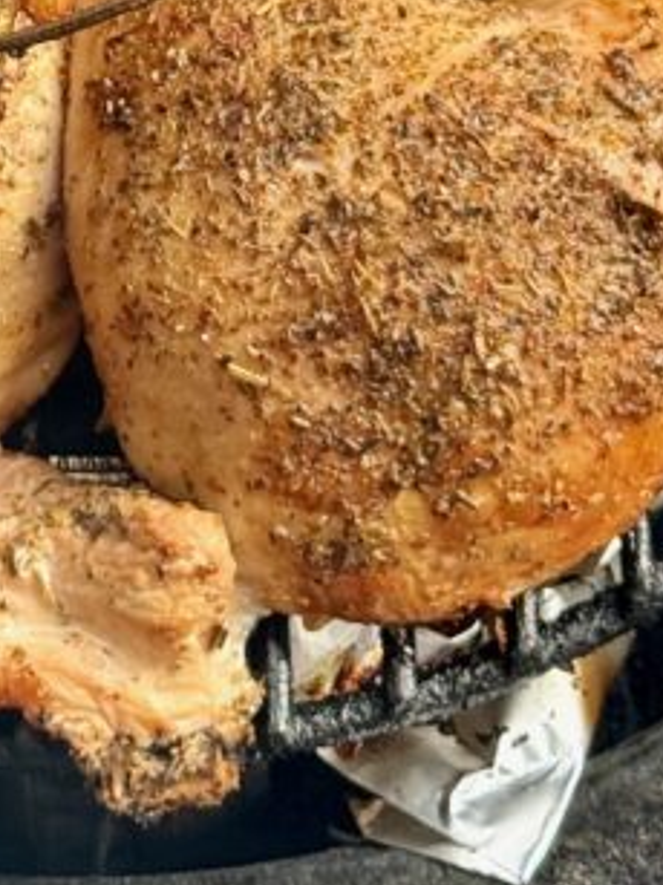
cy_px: -291
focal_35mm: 160
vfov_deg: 12.0
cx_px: 84
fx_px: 4089
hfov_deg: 9.2
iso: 64
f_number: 1.78
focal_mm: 6.76
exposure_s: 1/284
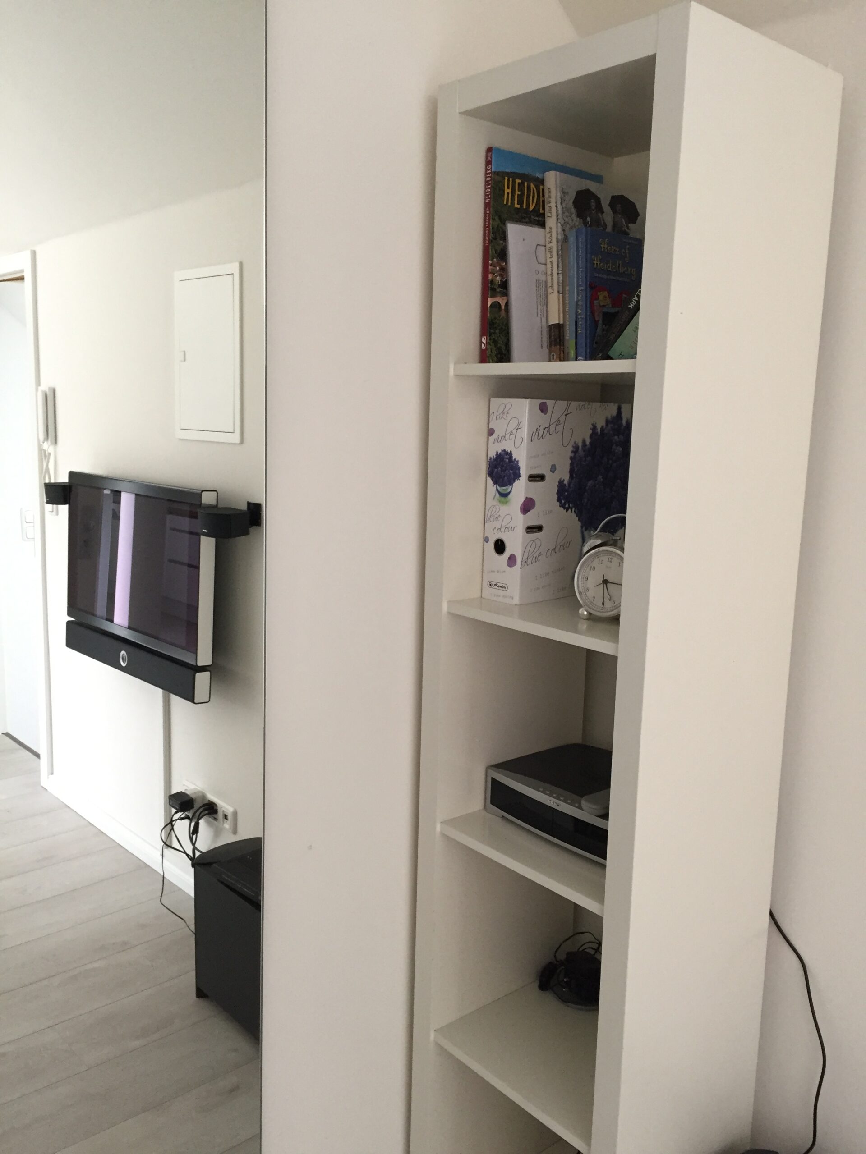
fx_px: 967
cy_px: 577
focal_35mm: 29
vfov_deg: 61.7
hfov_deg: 48.2
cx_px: 433
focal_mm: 4.15
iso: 160
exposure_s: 1/33
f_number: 2.2
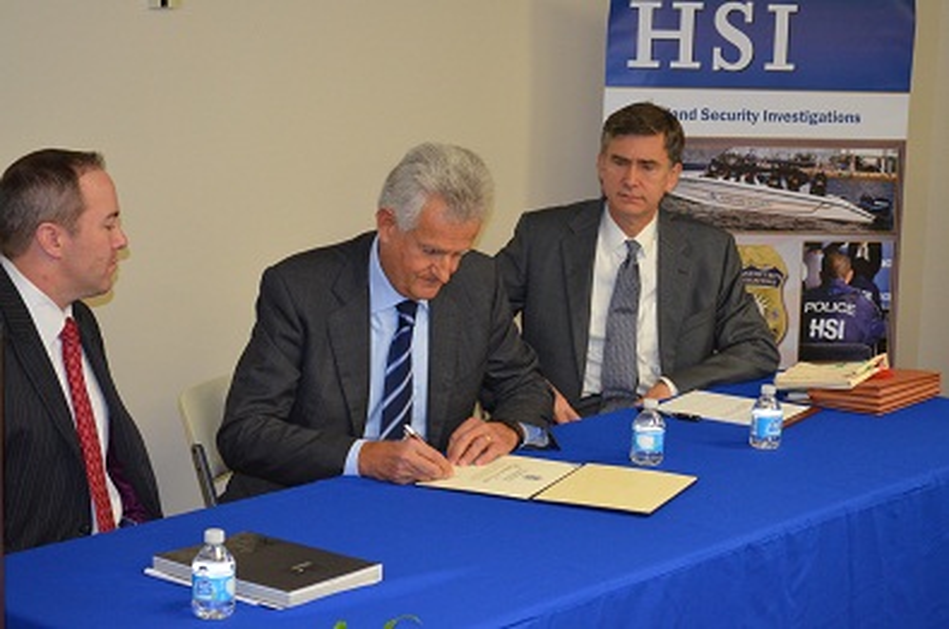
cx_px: 474
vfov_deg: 16.5
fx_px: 2171
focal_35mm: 82
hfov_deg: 24.7
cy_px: 314
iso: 1800
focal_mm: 55
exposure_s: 1/60
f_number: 5.6
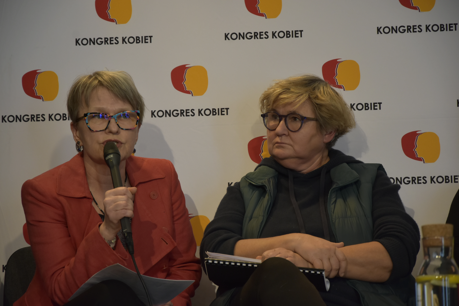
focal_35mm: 158
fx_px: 2008
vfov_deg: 8.7
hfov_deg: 13.0
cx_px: 230
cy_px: 153
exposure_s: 1/160
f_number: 6.3
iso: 800
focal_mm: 105
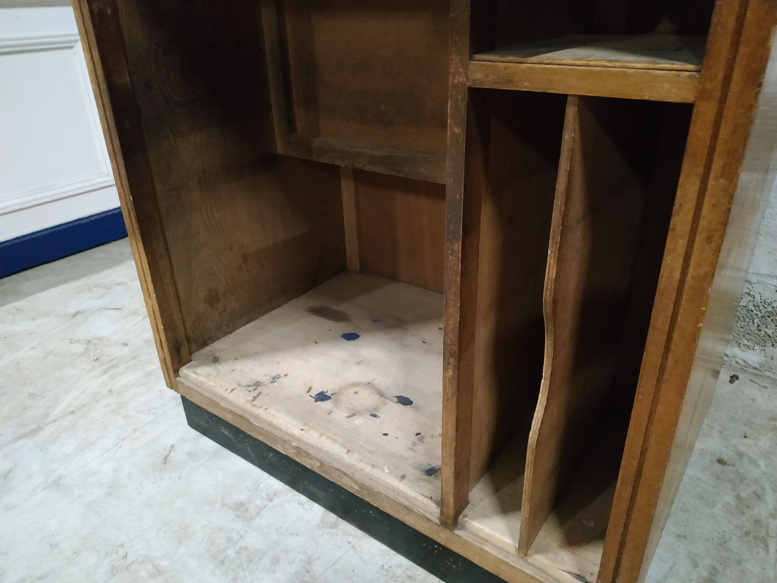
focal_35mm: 24
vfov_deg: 56.8
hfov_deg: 71.6
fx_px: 539
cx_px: 388
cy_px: 292
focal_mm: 3.94
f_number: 1.9
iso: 1600
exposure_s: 1/20
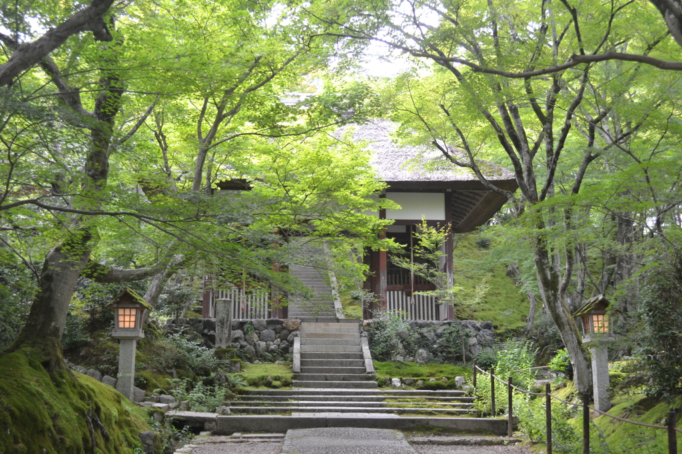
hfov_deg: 45.0
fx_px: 824
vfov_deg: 30.8
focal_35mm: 44
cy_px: 227
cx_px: 341
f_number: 4.5
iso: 400
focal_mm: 29
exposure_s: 1/60
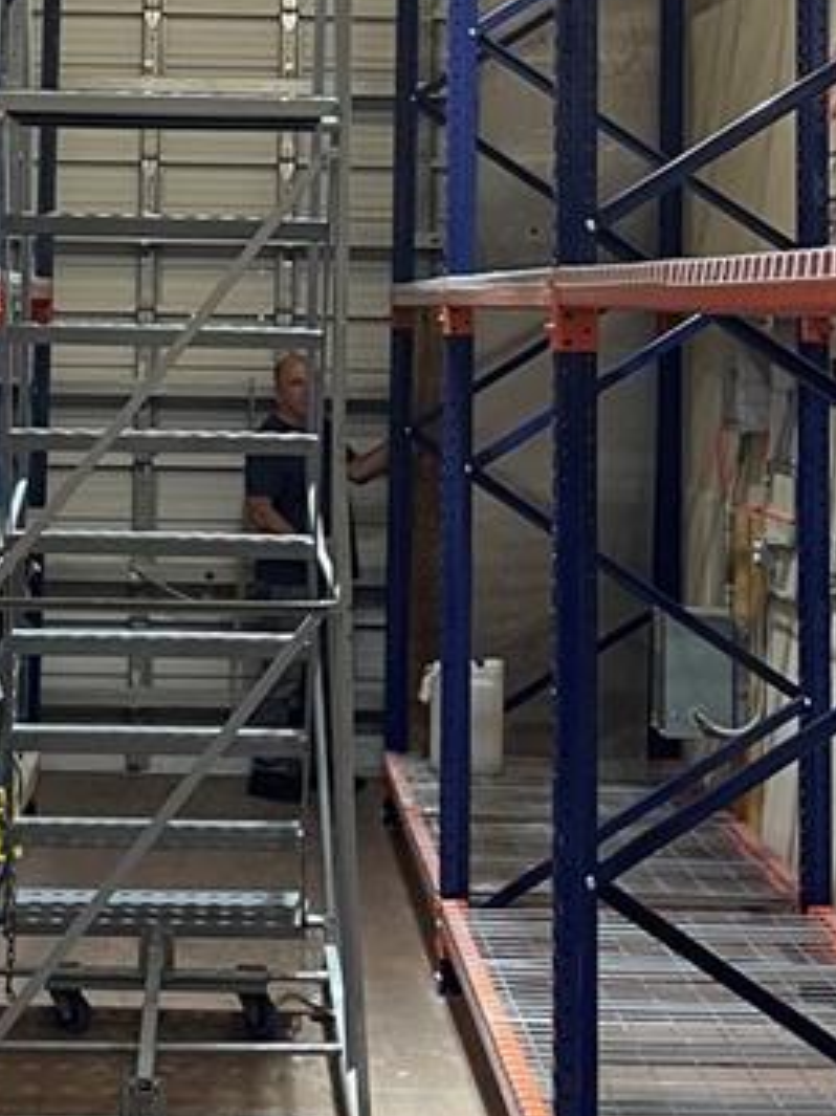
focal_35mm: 88
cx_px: 223
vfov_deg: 21.7
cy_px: 75
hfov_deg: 16.7
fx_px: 2835
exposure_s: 1/60
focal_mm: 4.2
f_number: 1.6
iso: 100
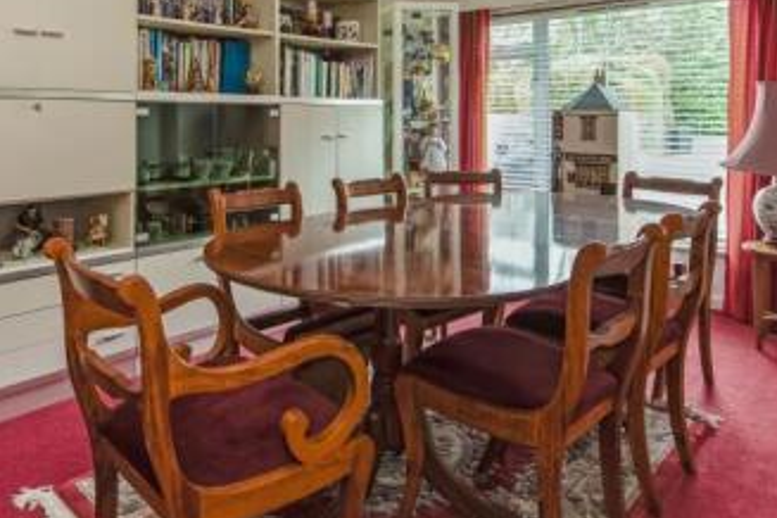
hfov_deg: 64.3
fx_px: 604
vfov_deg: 44.2
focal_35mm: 28
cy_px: 106
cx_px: 280
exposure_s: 1/2.5
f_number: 9
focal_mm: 14
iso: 320
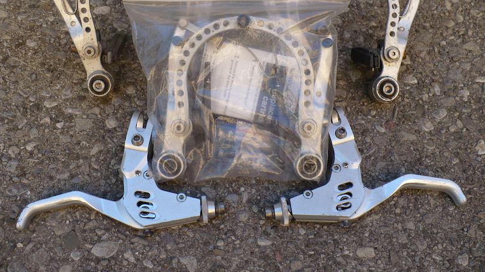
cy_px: 95
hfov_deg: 49.4
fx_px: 527
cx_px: 240
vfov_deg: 28.8
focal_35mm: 41
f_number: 2.8
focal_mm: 6.1
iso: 100
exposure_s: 1/160
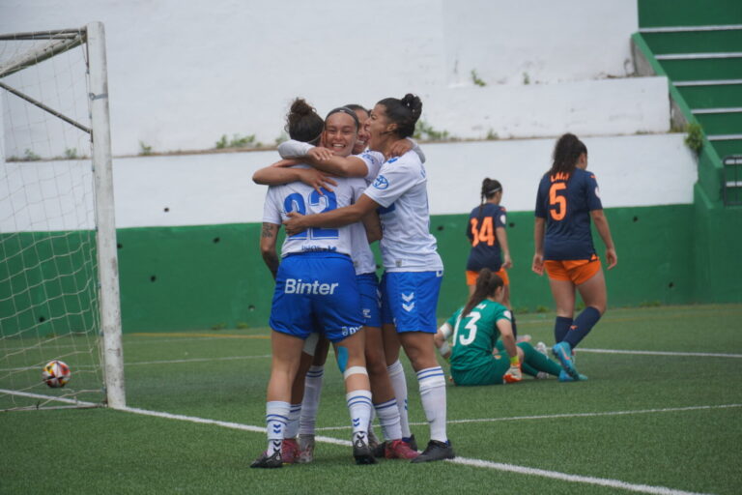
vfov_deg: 6.8
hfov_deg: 10.2
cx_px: 371
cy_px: 248
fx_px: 4173
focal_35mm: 202
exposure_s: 1/500
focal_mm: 135
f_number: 6.3
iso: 100
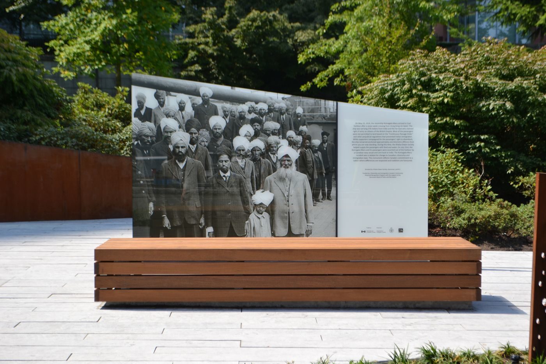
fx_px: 1092
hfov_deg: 28.1
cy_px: 182
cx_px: 273
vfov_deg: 18.9
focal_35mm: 72
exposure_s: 1/200
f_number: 7.1
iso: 100
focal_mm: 48
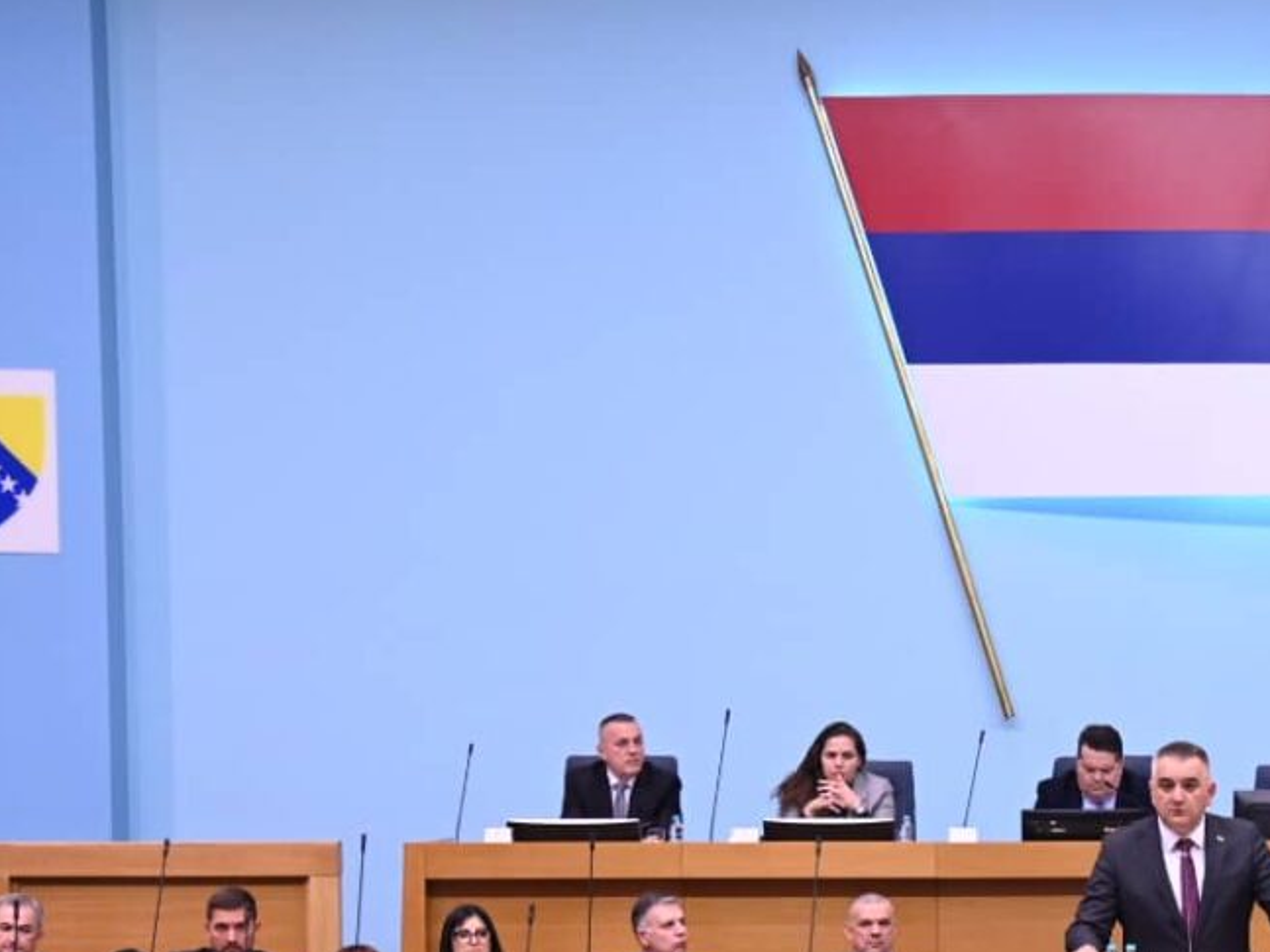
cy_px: 932
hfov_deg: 18.4
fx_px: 3852
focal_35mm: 105
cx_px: 1158
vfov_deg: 13.9
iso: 4000
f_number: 4
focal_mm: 46
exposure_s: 1/200
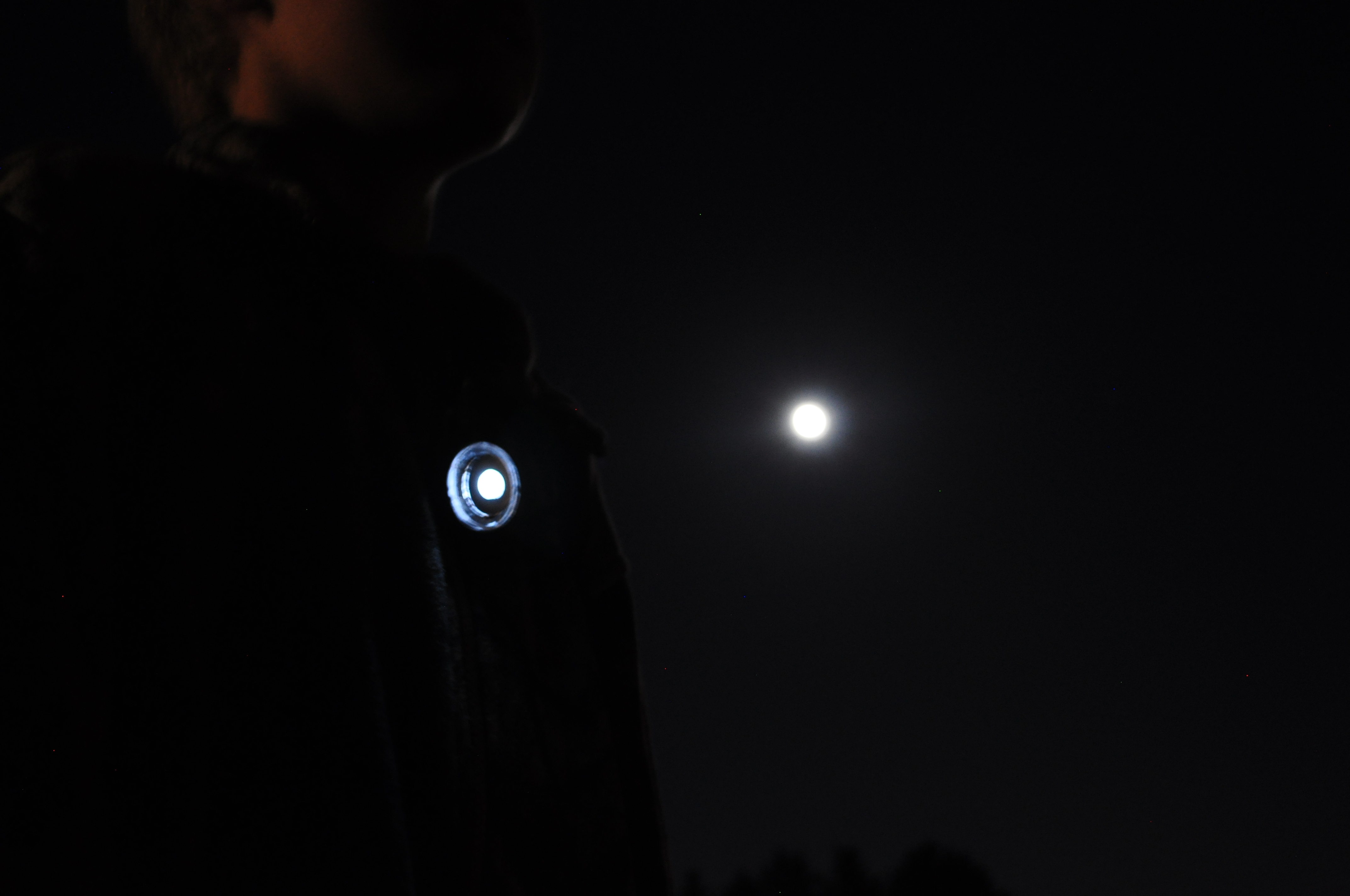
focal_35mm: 42
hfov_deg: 46.4
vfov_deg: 31.8
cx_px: 675
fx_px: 1573
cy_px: 448
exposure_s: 1/1.6
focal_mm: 28
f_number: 4.5
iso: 800
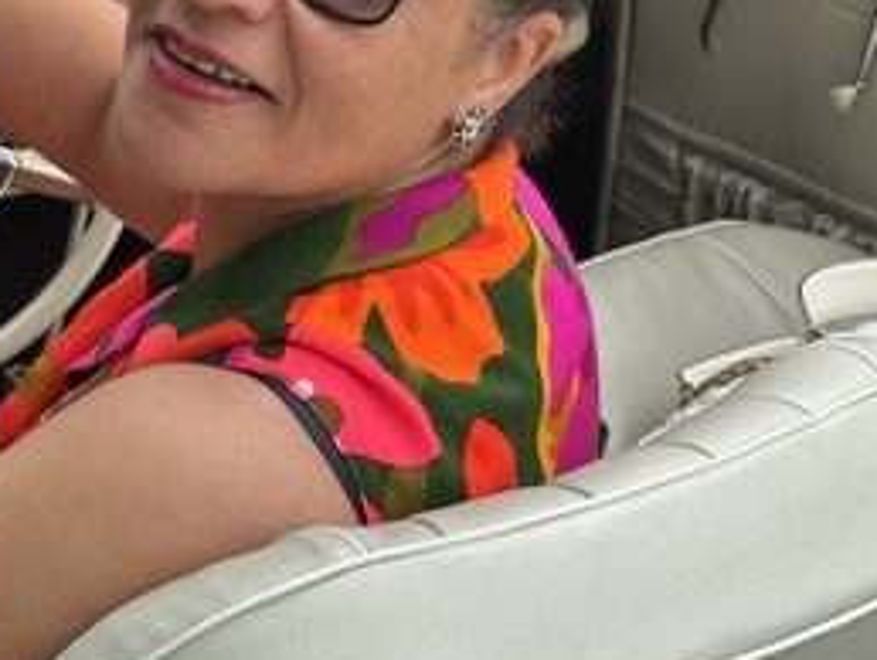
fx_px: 2511
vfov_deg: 14.9
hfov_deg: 19.6
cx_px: 158
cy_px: 133
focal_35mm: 99
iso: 64
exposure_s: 1/1120
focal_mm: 6.86
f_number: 1.78
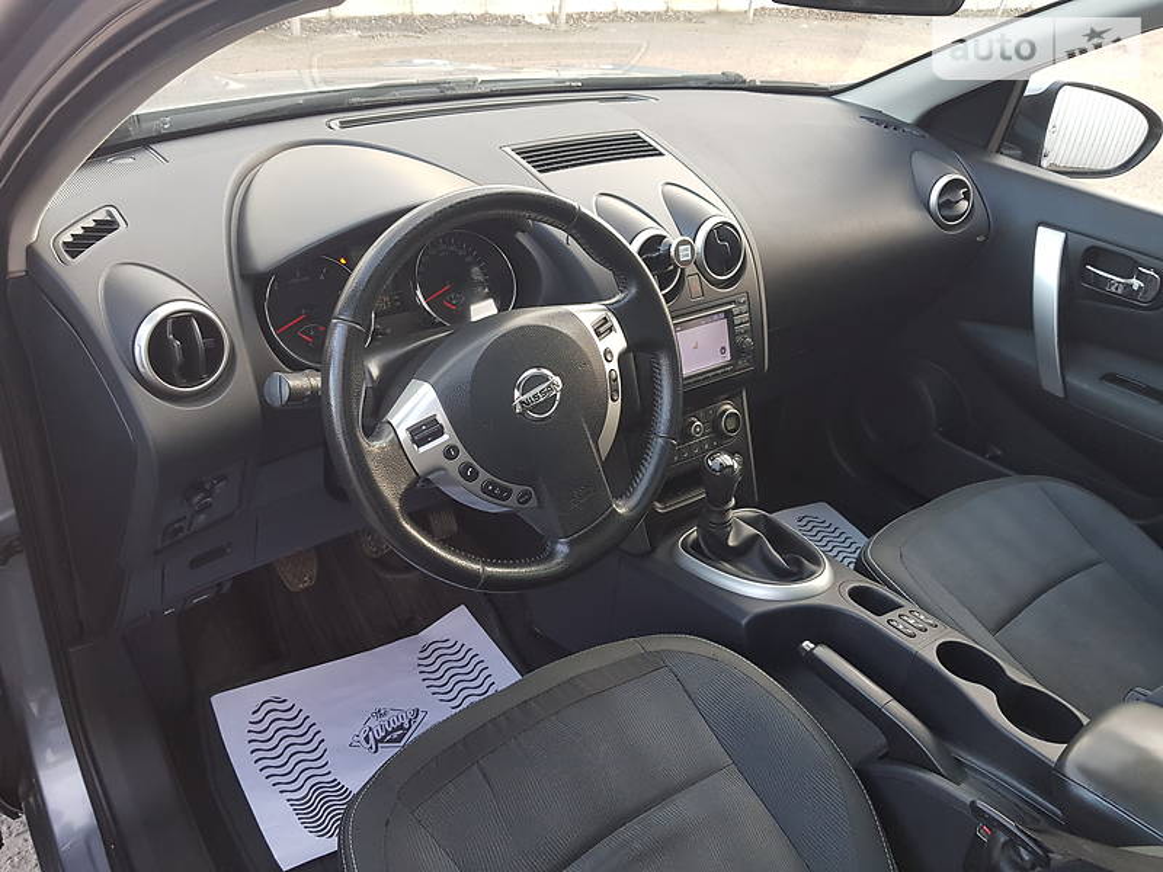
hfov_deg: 67.3
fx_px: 874
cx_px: 582
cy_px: 436
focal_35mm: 26
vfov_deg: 53.1
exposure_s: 1/60
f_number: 1.7
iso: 80
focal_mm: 4.2
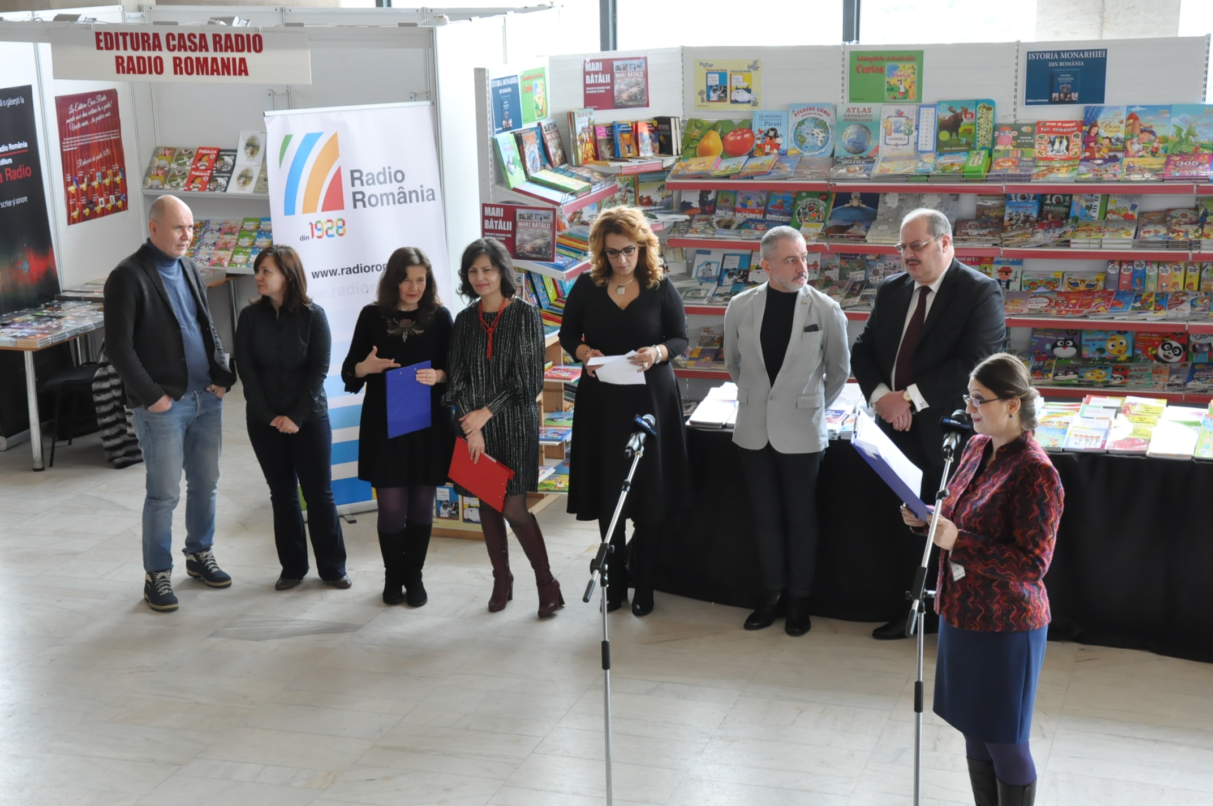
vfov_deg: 22.6
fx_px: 2019
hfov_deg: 33.4
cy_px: 403
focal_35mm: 60
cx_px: 606
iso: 1600
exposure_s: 1/100
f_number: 10
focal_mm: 40
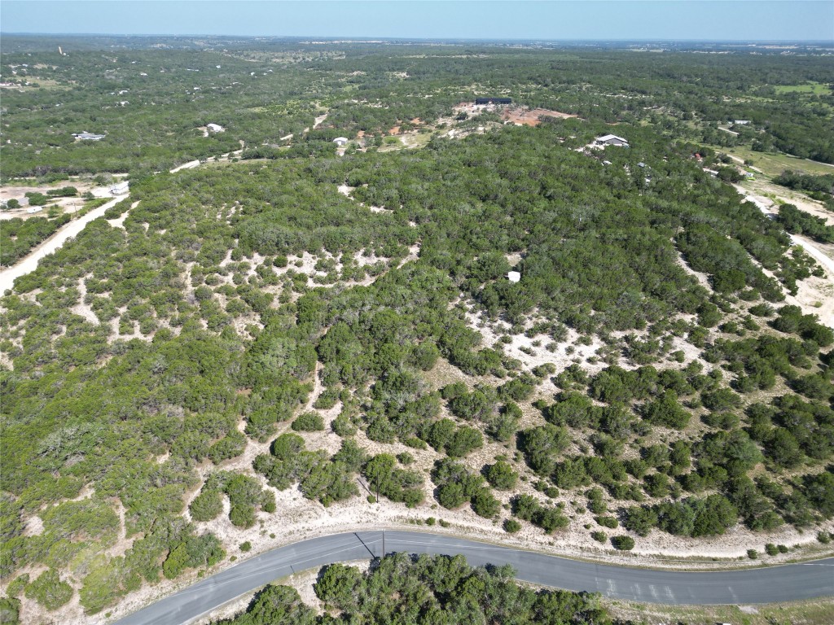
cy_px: 312
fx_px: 578
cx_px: 417
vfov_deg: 56.8
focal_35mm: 24
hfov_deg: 71.6
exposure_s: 1/2000
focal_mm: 6.72
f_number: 1.7
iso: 120
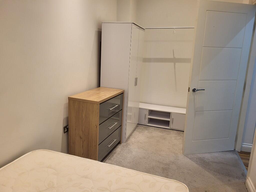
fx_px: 192
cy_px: 96
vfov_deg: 53.1
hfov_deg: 67.3
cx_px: 128
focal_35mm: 26
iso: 160
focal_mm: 5.4
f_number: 1.8
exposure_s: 1/50
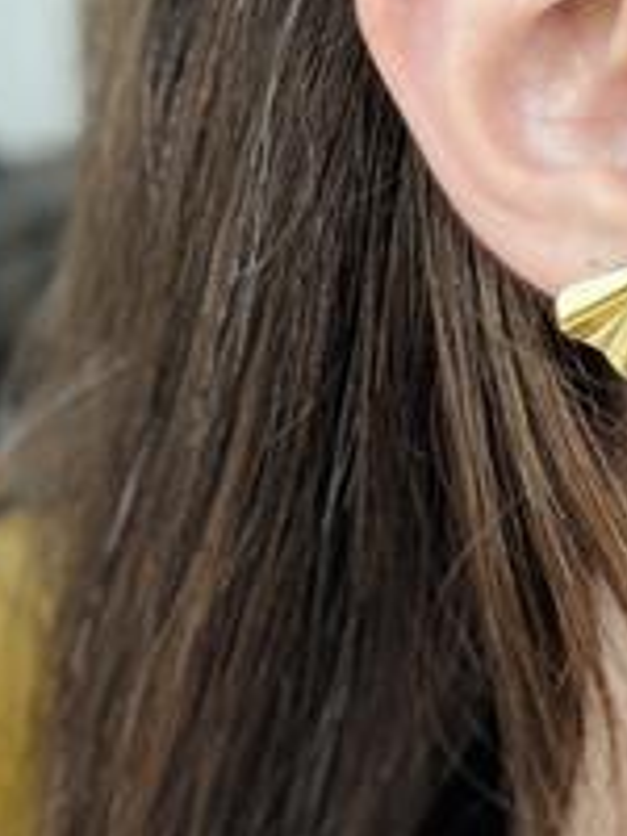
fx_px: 3091
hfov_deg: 11.3
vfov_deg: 15.3
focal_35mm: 128
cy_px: 228
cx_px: 777
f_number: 1.78
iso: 100
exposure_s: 1/121
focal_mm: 6.76
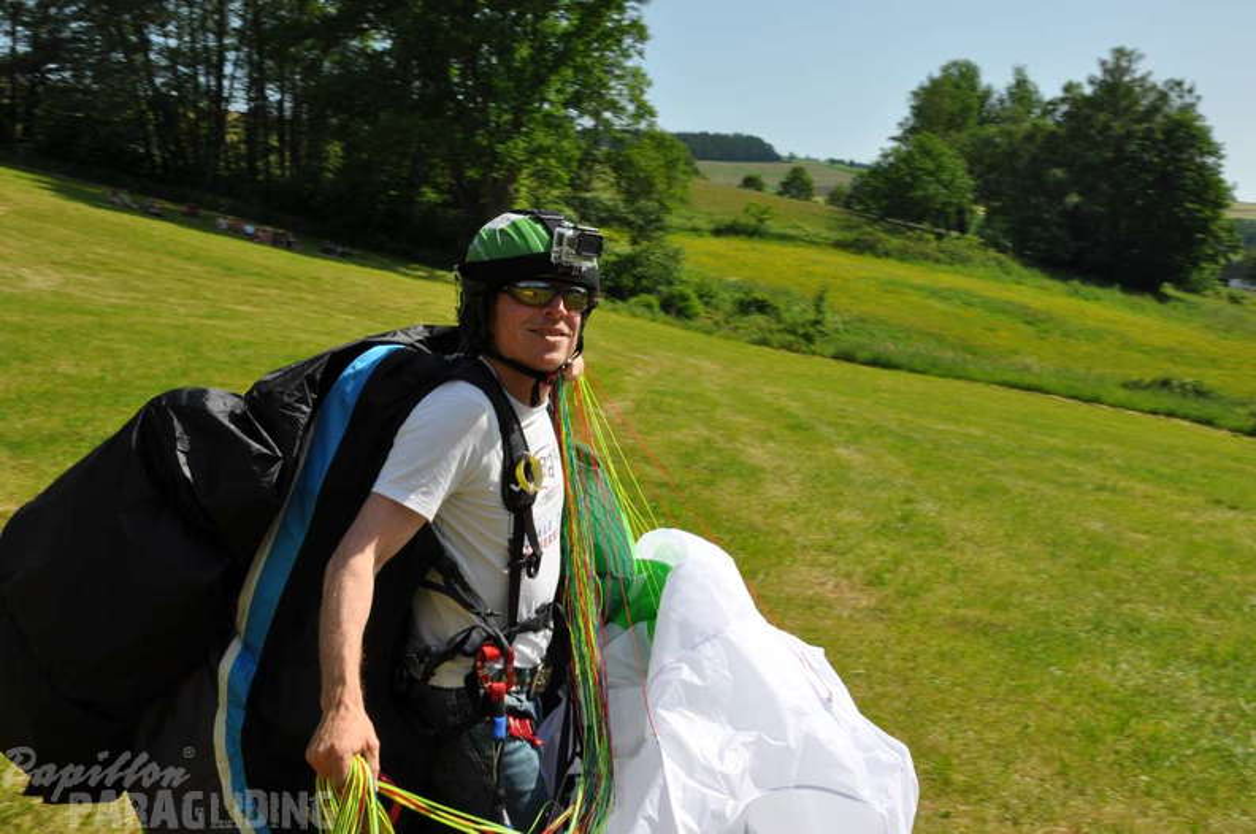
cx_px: 628
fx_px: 1568
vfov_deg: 29.8
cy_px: 417
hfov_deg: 43.7
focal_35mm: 45
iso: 200
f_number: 14
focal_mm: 30
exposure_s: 1/200
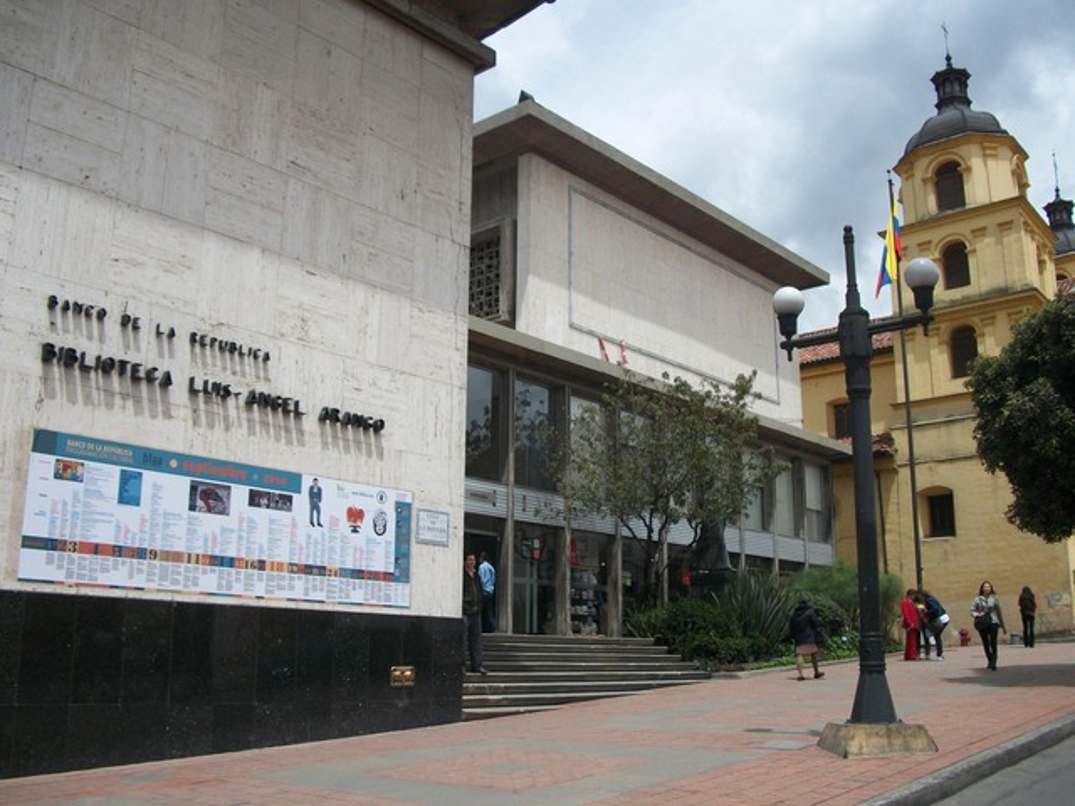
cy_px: 403
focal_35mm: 32
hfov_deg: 56.8
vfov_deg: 44.2
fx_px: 994
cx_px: 538
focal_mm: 5.7
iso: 80
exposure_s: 1/250
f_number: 8.8
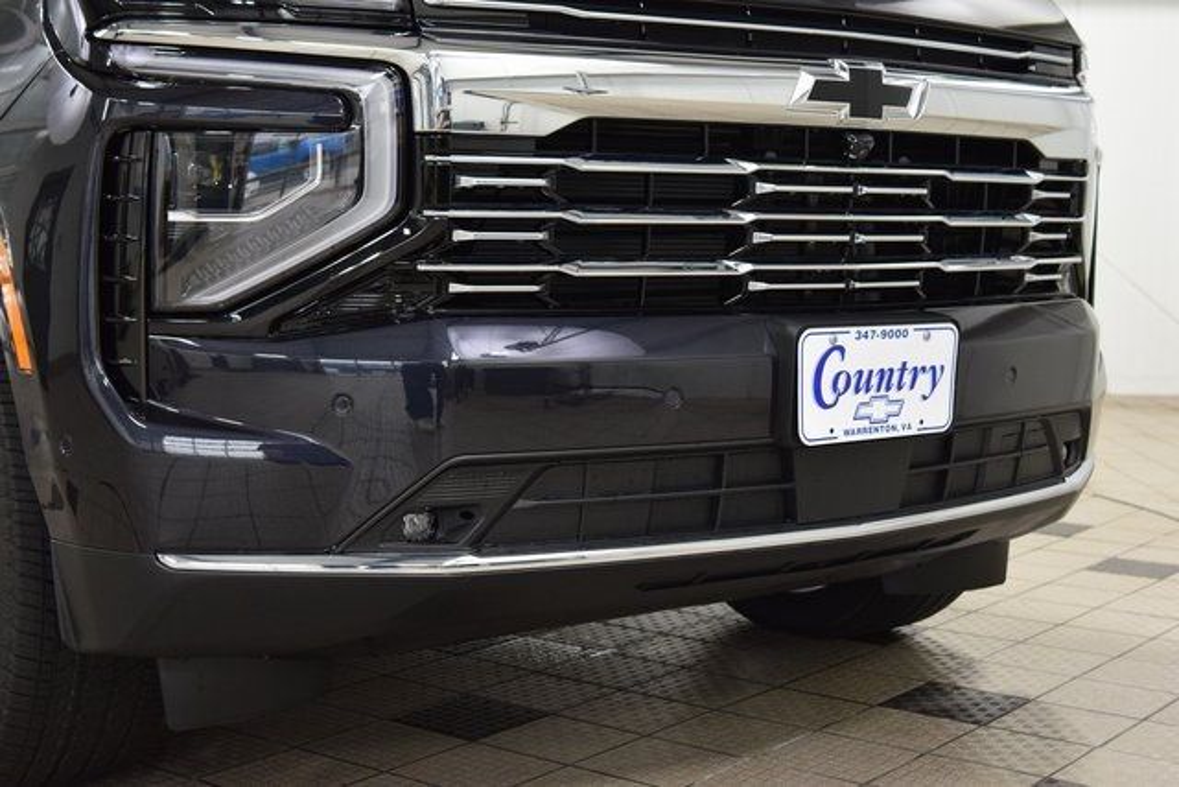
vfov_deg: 25.8
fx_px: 1720
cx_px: 590
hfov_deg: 37.8
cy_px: 394
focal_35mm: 52
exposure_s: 1/60
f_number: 5
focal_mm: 35
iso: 1600
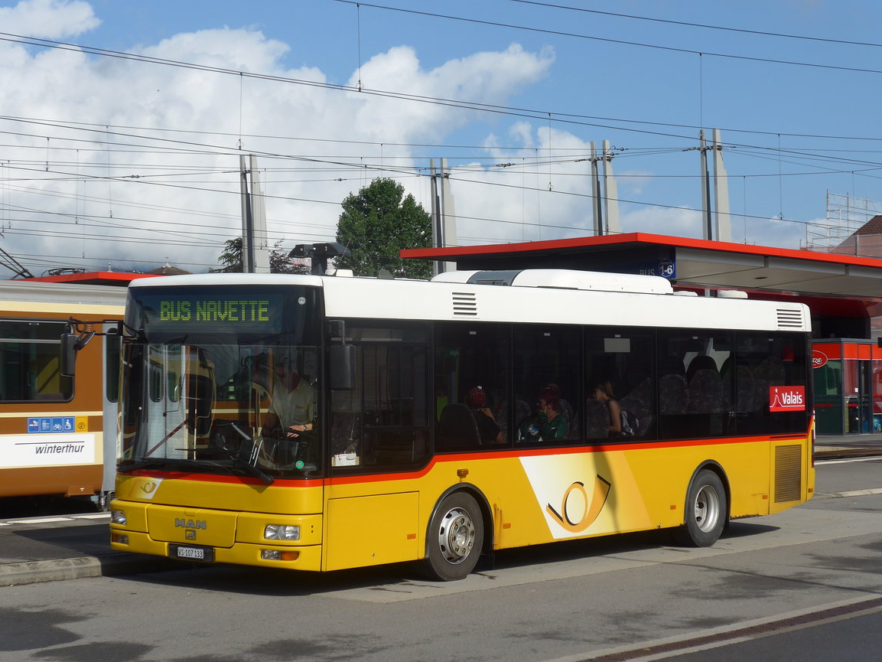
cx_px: 443
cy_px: 333
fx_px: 1962
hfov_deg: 25.3
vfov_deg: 19.1
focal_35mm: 77
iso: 80
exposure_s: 1/1300
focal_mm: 15
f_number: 4.2
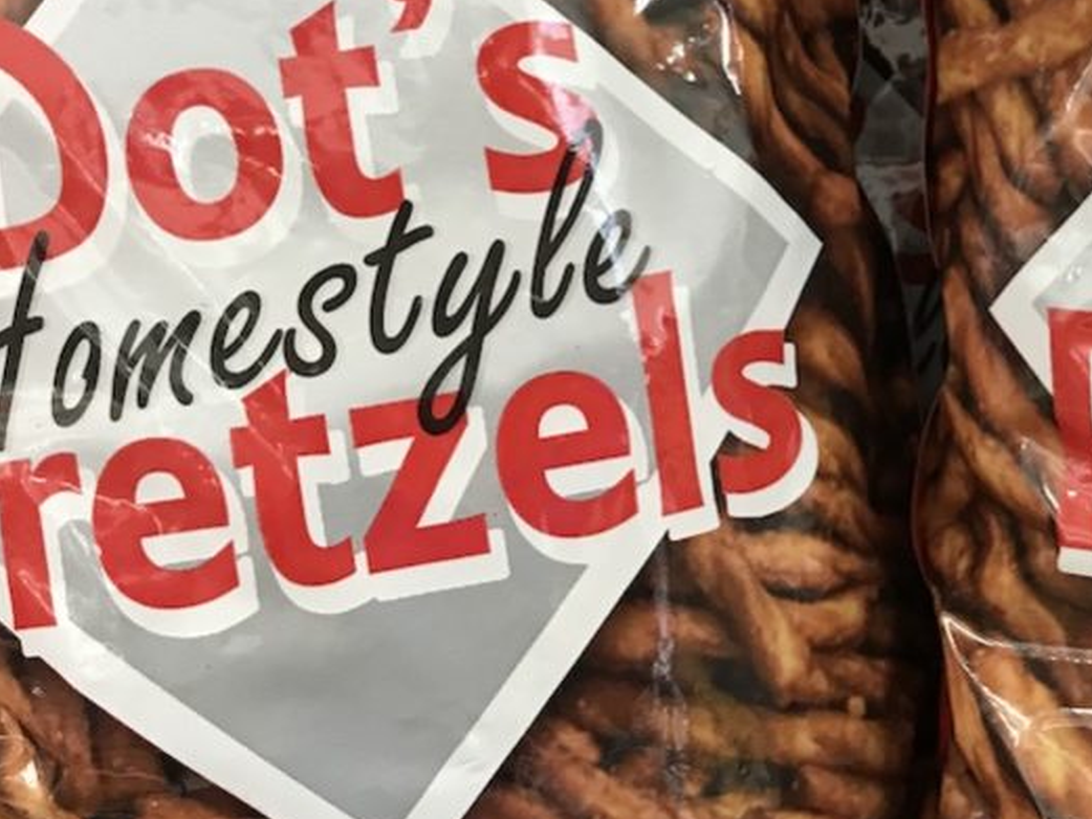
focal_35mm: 55
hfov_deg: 34.1
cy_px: 245
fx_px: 1735
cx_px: 834
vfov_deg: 26.4
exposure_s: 1/15
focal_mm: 3.99
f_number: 1.8
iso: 40
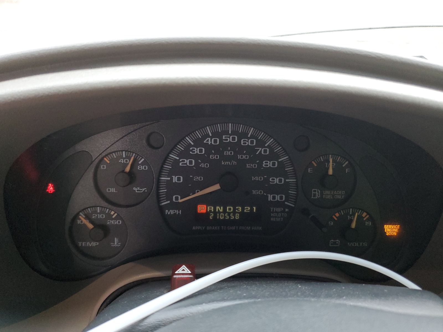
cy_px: 166
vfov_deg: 53.1
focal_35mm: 26
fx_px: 333
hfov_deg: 67.3
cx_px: 222
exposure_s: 1/60.2
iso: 151
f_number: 1.5
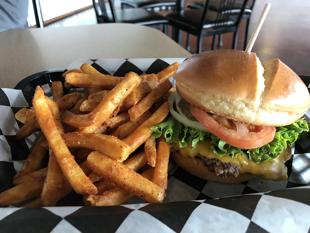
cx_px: 155
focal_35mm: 28
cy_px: 116
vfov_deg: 49.7
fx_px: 251
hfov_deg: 63.4
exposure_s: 1/24
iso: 40
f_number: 1.8
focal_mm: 3.99
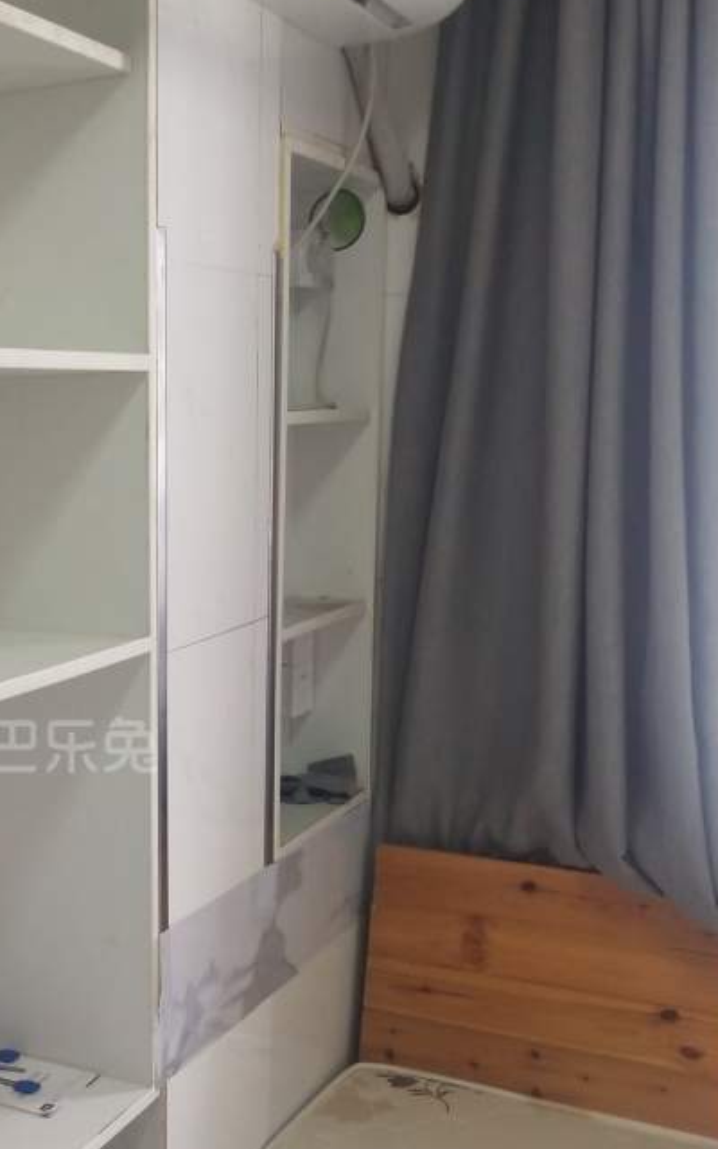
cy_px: 728
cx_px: 14
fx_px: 1659
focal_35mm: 53
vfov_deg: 37.9
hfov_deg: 23.5
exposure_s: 1/100
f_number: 1.8
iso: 171
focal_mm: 3.95
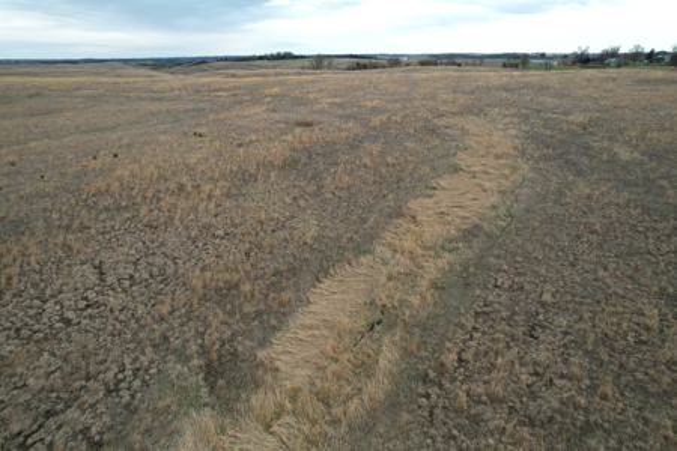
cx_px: 338
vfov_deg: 57.2
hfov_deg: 78.6
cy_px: 226
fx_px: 414
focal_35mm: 22
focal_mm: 8.38
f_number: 2.8
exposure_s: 1/500
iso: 100
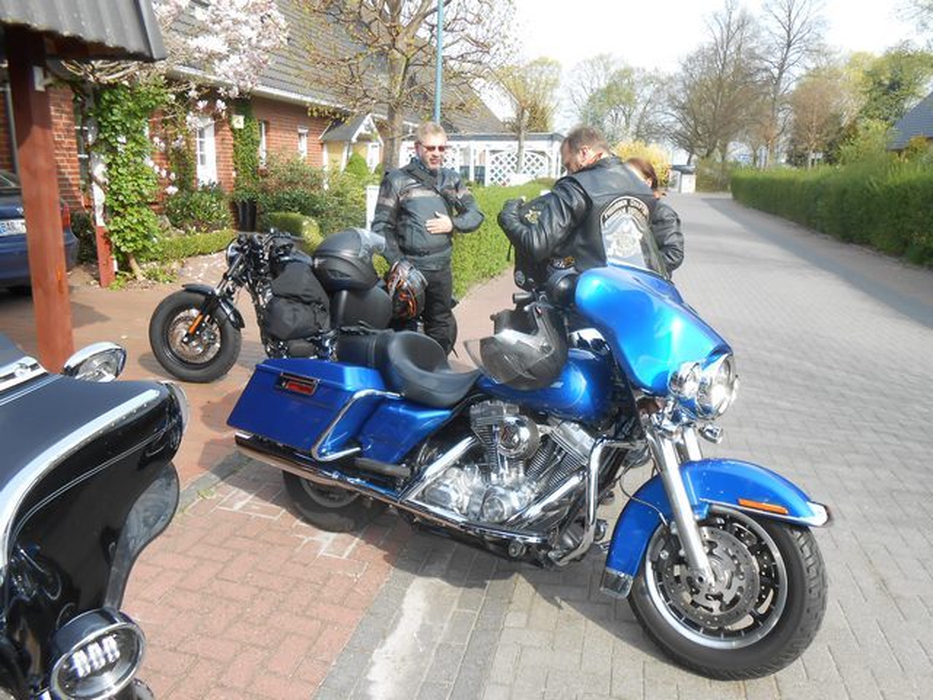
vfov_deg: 53.1
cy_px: 350
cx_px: 466
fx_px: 701
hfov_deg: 67.3
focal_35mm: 26
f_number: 3.5
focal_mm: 4.6
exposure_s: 1/250
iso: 80
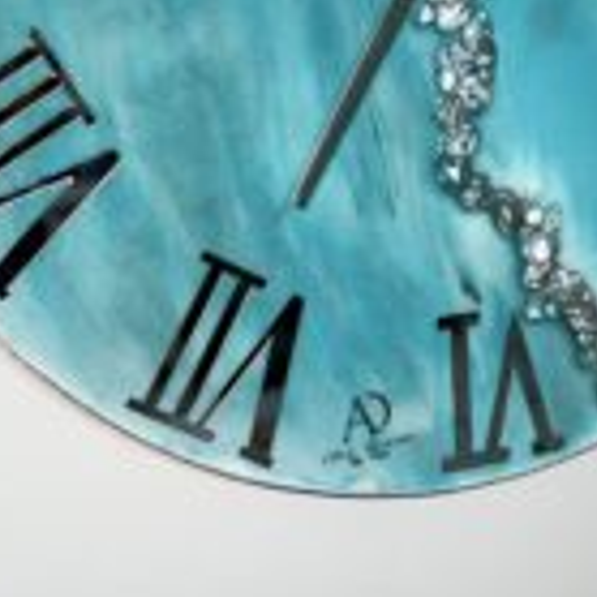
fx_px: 1288
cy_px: -112
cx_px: 382
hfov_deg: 26.0
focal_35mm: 66
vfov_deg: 23.9
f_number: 1.5
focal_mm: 5.7
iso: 40
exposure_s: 1/59
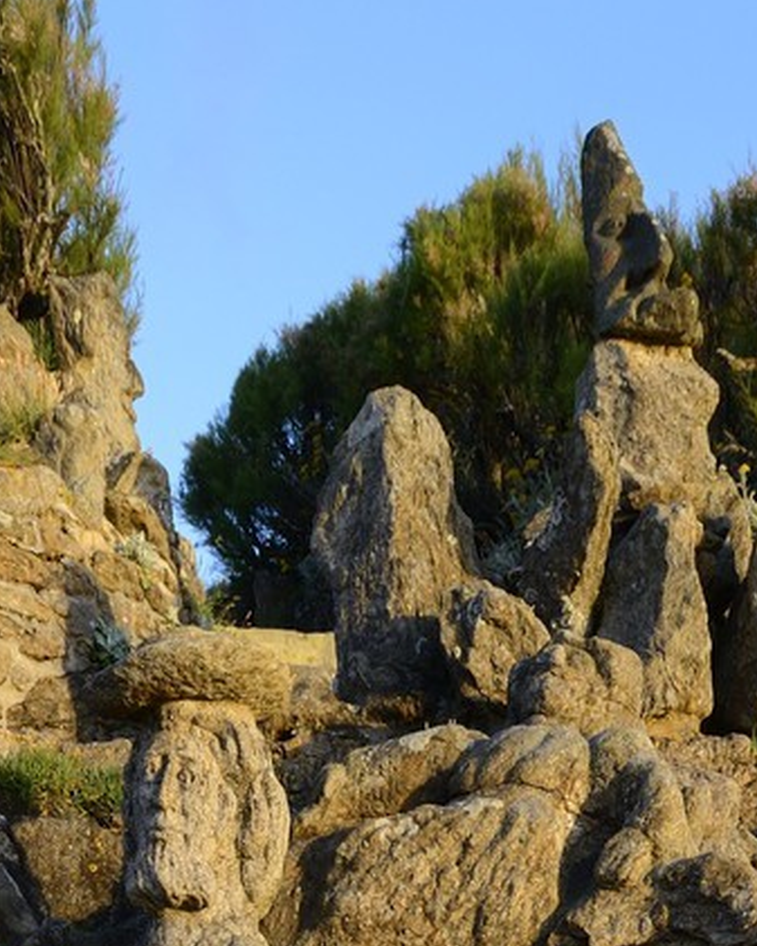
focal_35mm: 57
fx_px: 1596
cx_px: 291
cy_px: 1789
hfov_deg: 26.6
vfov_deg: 20.4
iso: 400
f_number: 7.1
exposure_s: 1/160
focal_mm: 16
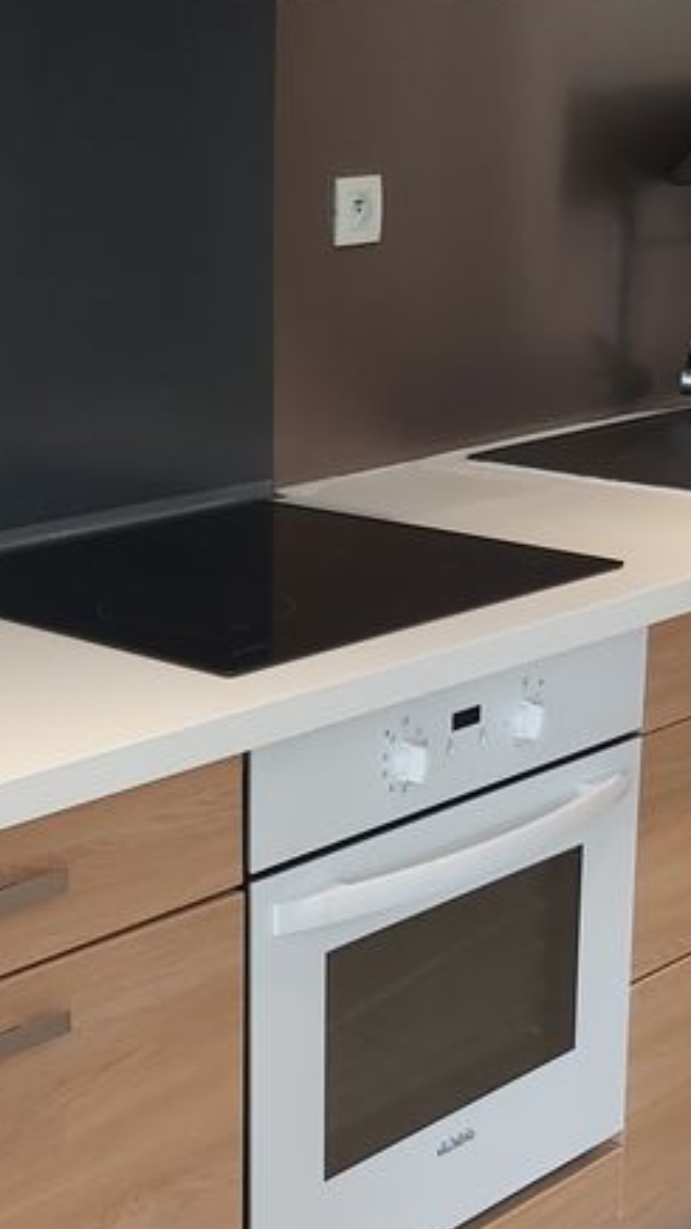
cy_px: 671
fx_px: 2119
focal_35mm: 65
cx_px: 158
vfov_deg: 32.3
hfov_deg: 18.4
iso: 100
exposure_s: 1/50
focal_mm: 3.92
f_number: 1.7
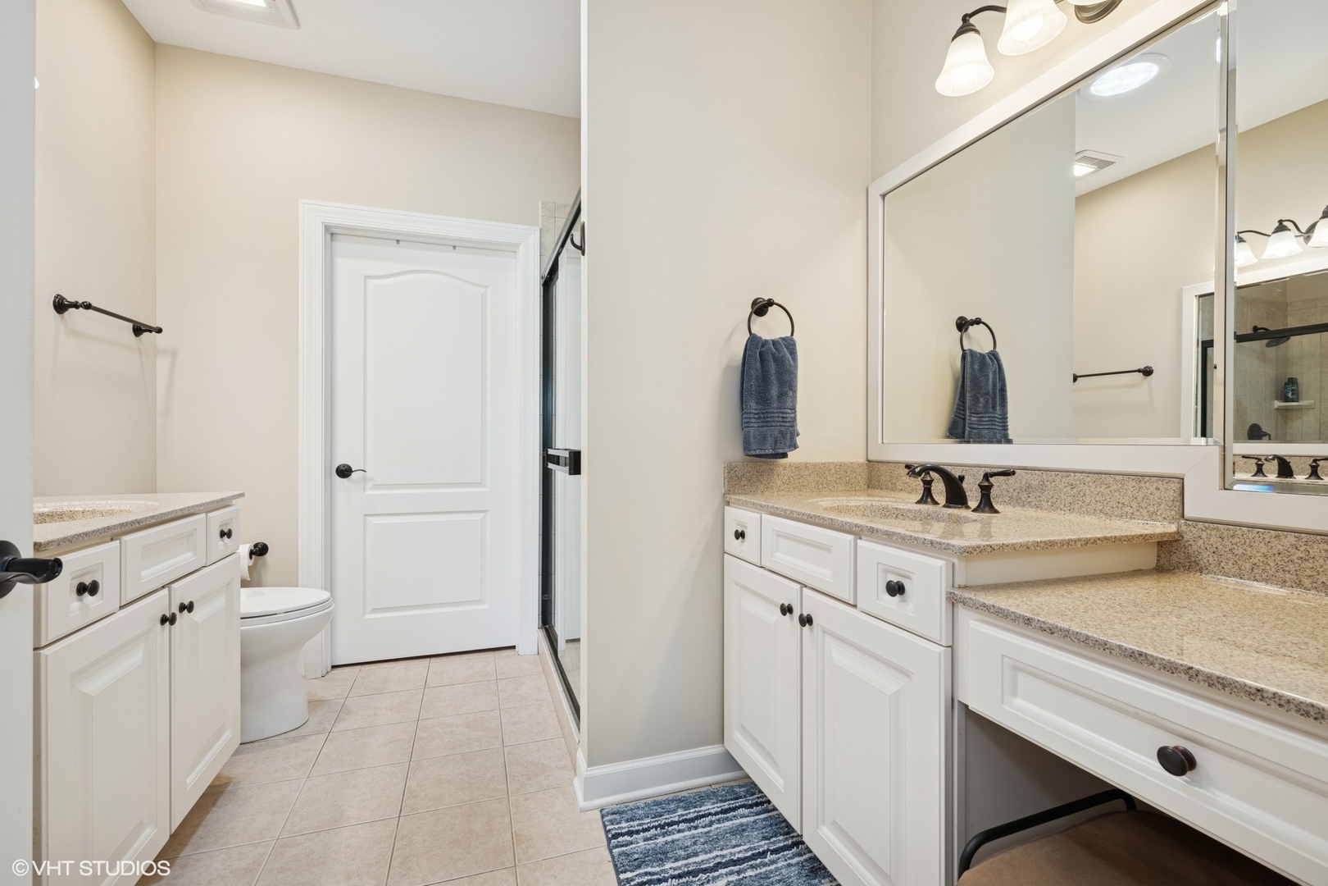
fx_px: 590
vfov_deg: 73.7
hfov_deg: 96.7
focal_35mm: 16
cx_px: 664
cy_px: 443
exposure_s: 1/15
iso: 200
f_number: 9.5
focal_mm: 16
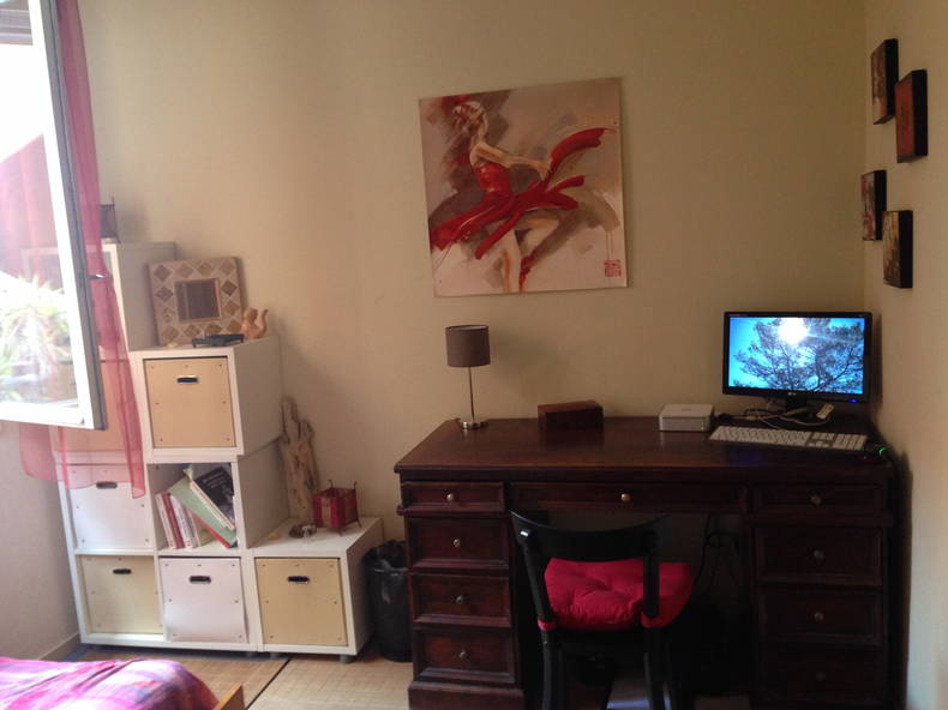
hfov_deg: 55.4
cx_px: 474
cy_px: 355
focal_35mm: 33
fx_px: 903
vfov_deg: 42.9
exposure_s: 1/20
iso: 200
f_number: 2.4
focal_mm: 4.12
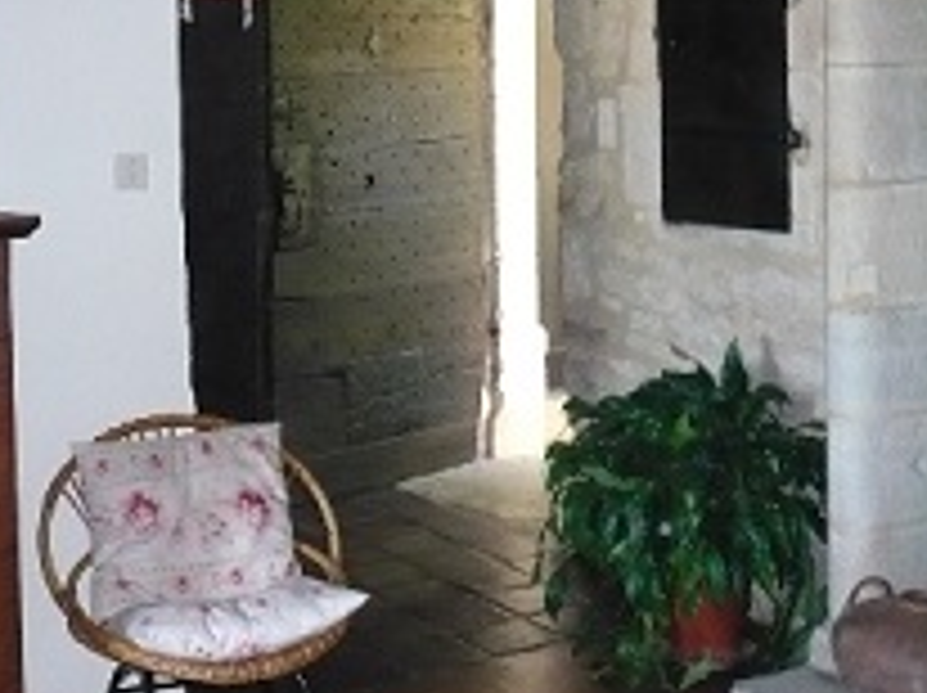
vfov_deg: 21.3
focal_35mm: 68
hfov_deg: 28.5
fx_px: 1819
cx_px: 346
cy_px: 140
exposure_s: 1/30
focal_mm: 5.8
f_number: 2.8
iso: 400
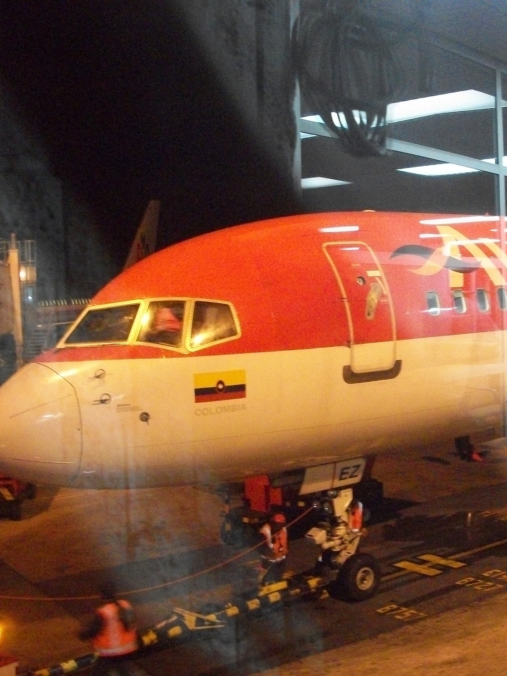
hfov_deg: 30.2
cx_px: 403
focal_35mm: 47
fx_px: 918
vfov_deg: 40.4
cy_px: 339
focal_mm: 6.3
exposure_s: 1/10
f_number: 3.1
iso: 640
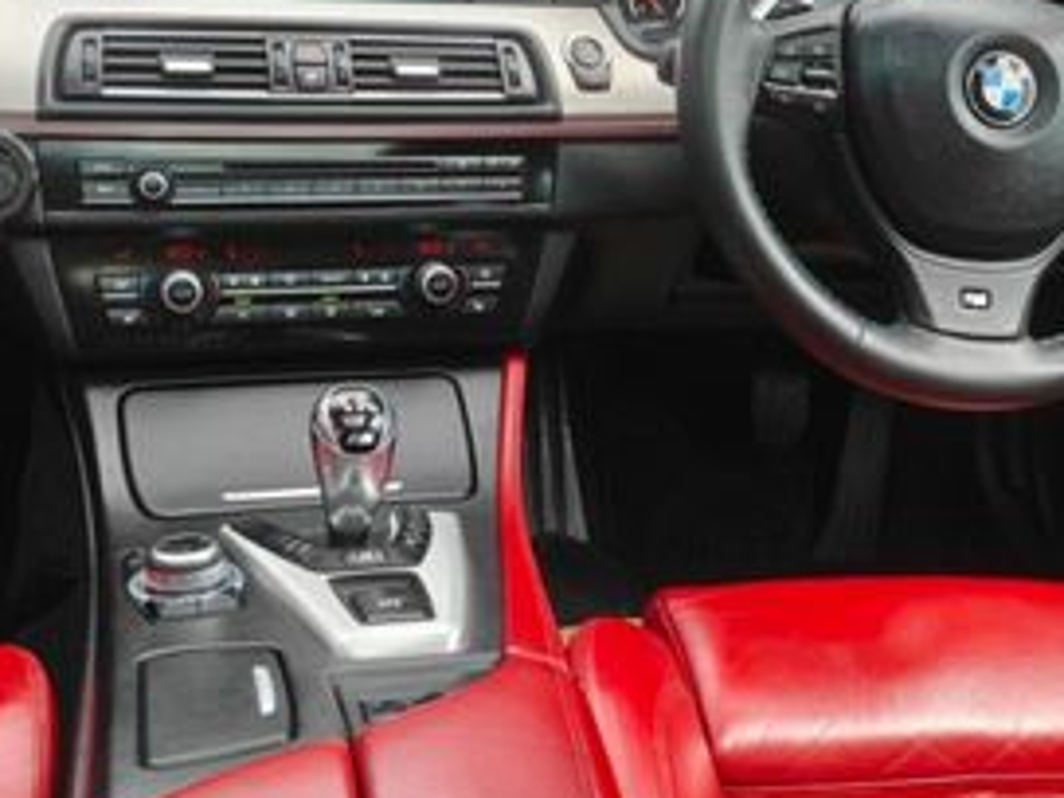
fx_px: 1629
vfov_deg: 26.9
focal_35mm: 53
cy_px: 135
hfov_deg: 36.2
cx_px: 516
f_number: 1.7
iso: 80
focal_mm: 6.06
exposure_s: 1/100
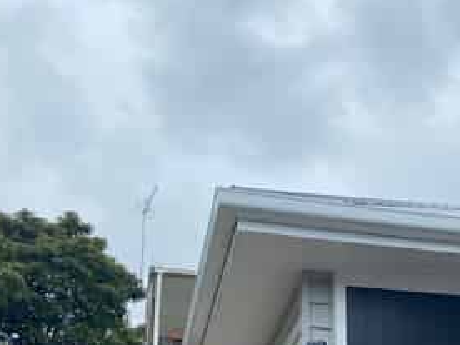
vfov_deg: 22.0
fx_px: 824
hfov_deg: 30.7
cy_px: 406
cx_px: 343
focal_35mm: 62
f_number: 1.8
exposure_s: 1/1543
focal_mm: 4.25
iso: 32
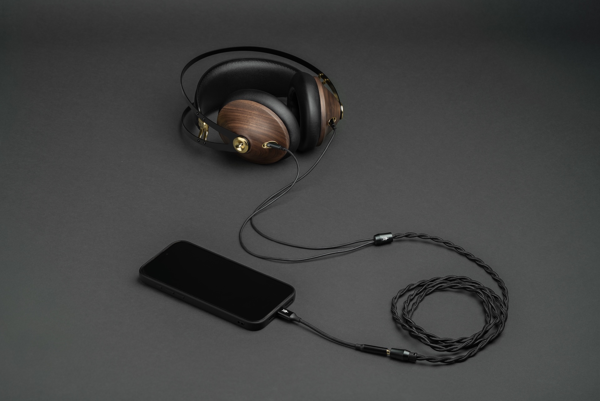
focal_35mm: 90
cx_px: 300
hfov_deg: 22.6
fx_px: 1500
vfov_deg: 15.2
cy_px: 200
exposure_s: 1/1.25
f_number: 8
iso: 50
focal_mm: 90
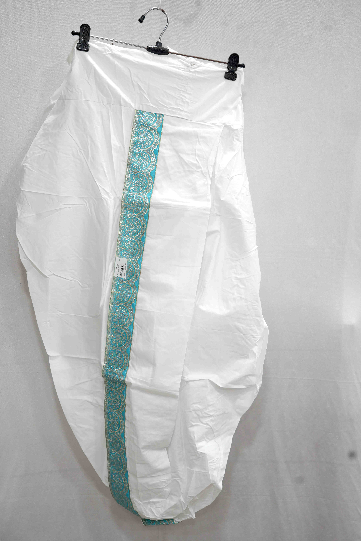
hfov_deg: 29.2
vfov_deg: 42.7
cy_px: 270
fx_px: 692
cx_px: 180
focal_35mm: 46
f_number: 5.6
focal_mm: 46
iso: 1000
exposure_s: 1/60
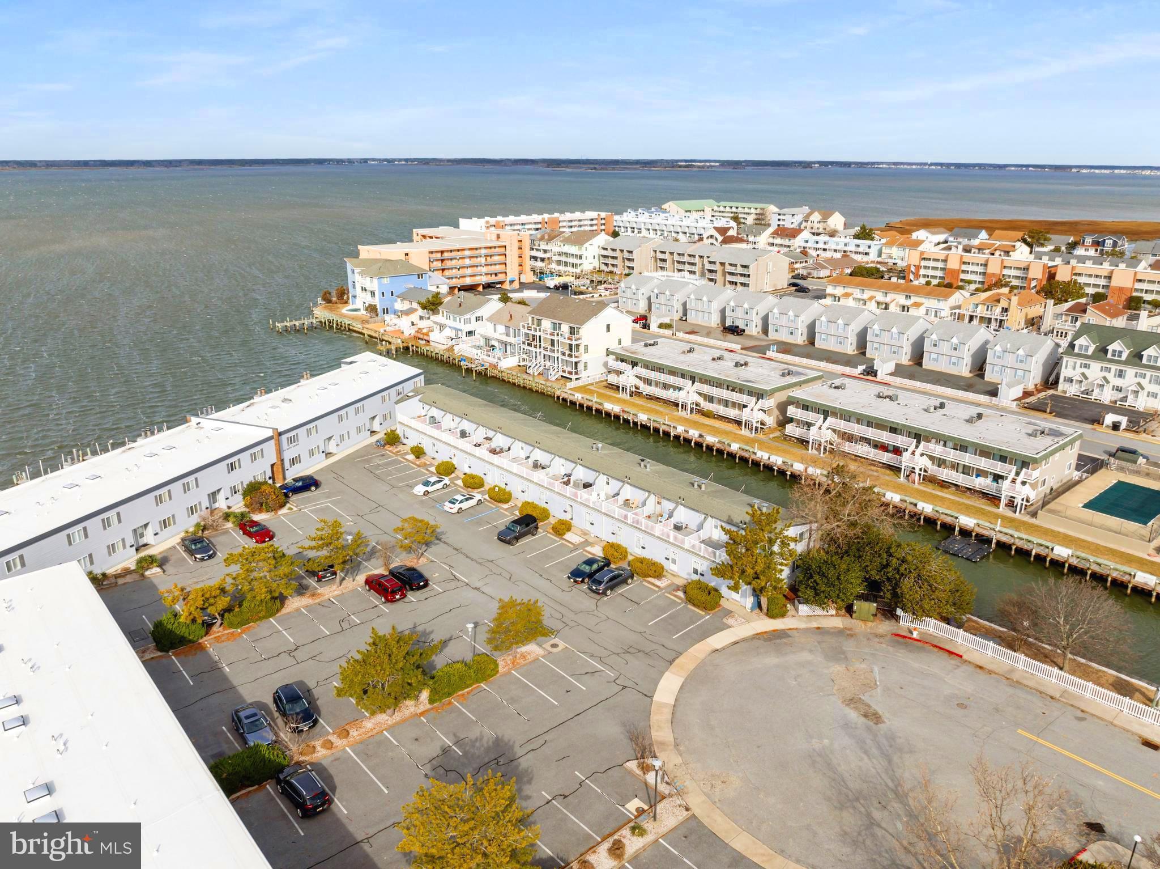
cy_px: 434
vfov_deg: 56.8
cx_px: 580
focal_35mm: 24
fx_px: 804
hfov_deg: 71.6
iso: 100
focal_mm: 12.29
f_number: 2.8
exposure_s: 1/2500
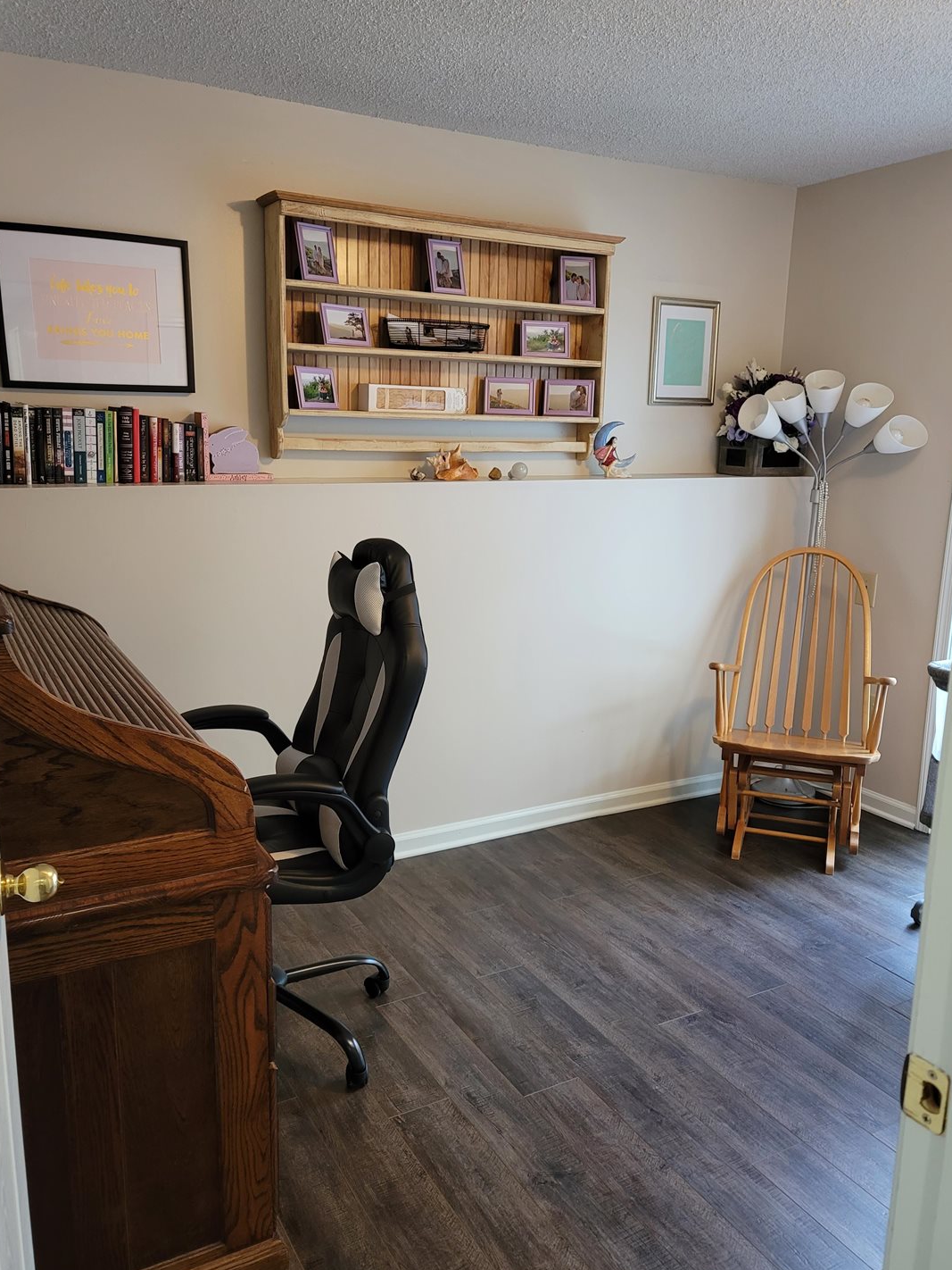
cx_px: 475
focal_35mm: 27
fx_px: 990
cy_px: 650
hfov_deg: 51.4
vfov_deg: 65.3
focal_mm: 7
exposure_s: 1/39
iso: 400
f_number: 1.8
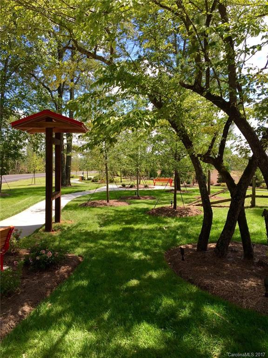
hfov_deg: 48.2
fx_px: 299
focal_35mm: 29
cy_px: 179
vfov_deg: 61.7
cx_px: 134
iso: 32
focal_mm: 4.15
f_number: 2.2
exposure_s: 1/719
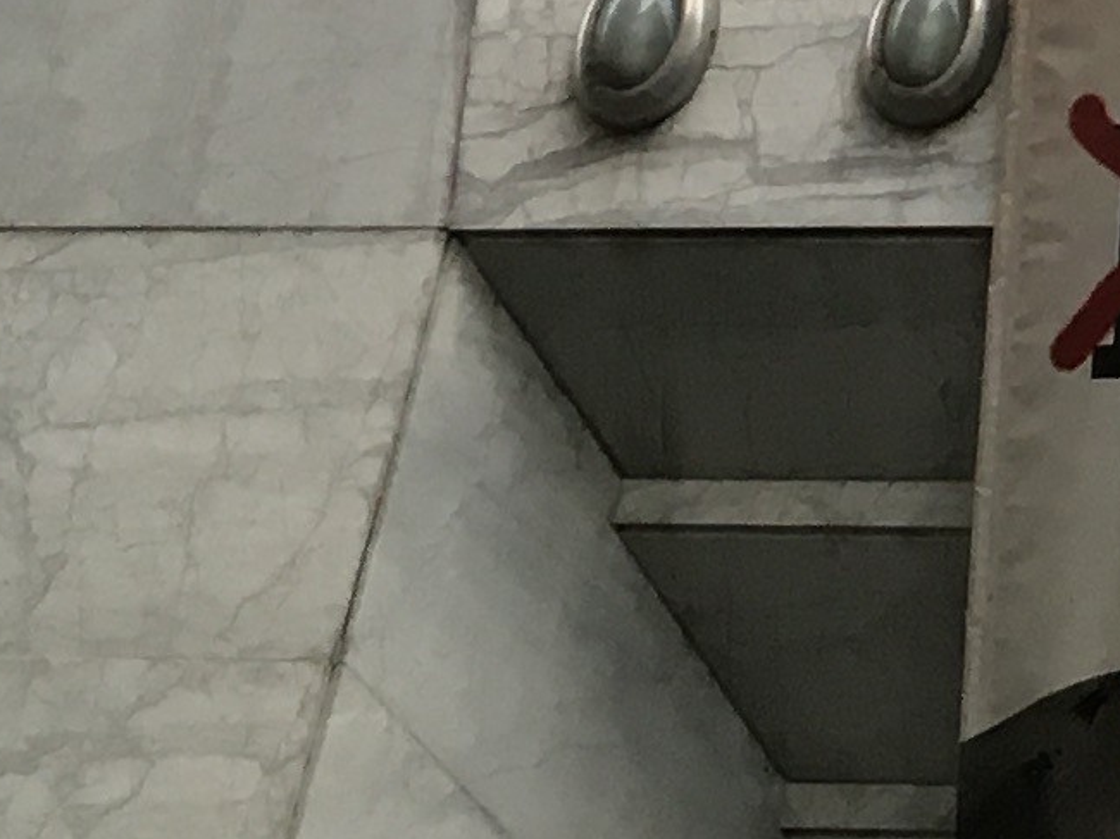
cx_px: 2621
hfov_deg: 9.8
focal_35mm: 180
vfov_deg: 7.7
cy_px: -1099
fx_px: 5822
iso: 25
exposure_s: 1/33
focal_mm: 4.15
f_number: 2.2
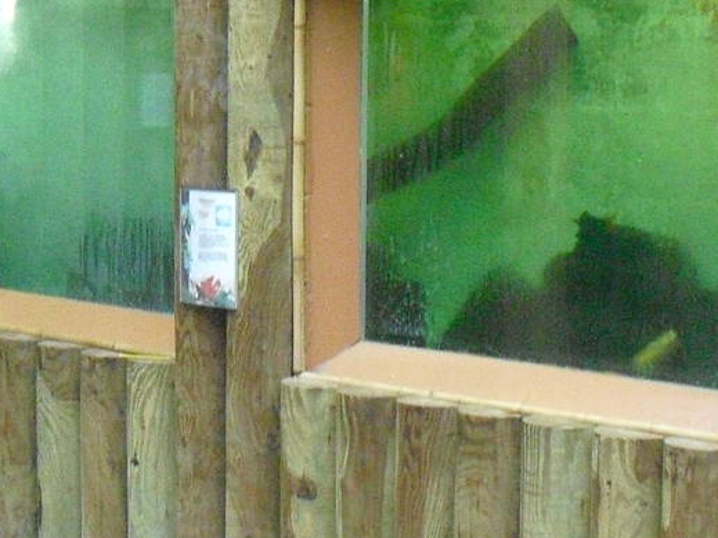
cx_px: 433
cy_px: 289
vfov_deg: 13.3
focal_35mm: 111
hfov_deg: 17.7
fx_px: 2302
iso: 800
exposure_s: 1/80
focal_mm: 6.3
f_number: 3.1
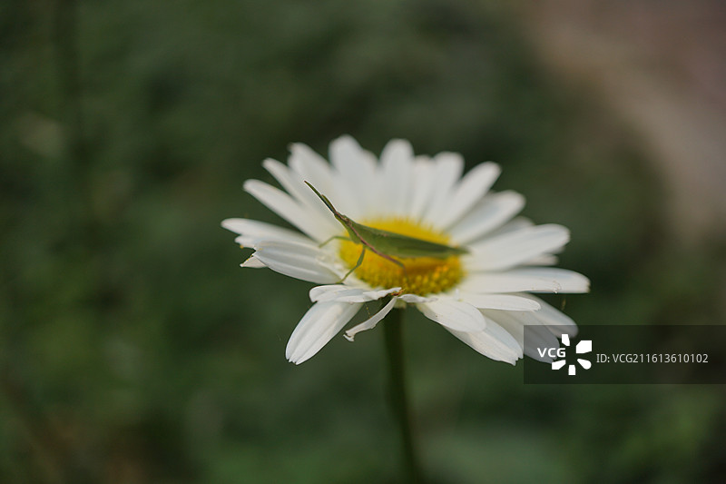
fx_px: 907
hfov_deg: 43.6
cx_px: 363
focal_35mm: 45
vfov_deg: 29.9
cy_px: 242
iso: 160
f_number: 5
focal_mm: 30
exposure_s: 1/1000
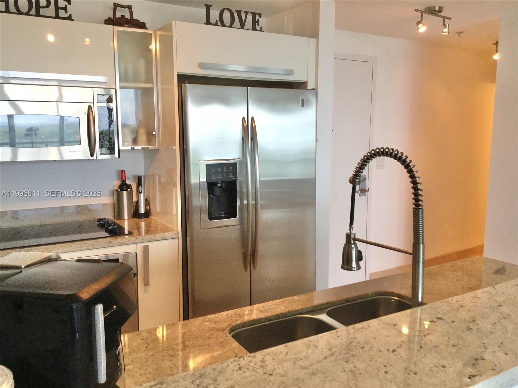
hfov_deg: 58.4
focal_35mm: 31
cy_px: 194
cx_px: 259
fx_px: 464
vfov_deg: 45.4
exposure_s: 1/30
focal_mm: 3.3
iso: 25
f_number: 2.4
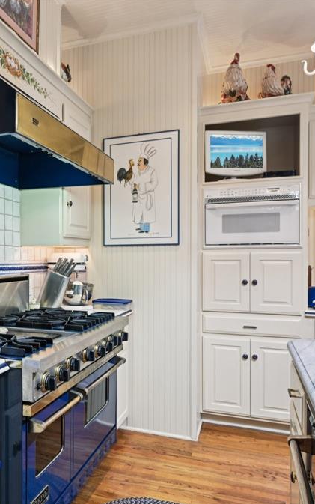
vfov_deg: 61.2
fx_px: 426
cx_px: 59
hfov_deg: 38.9
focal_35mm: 31
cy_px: 253
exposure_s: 1/10
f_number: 8
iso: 400
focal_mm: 20
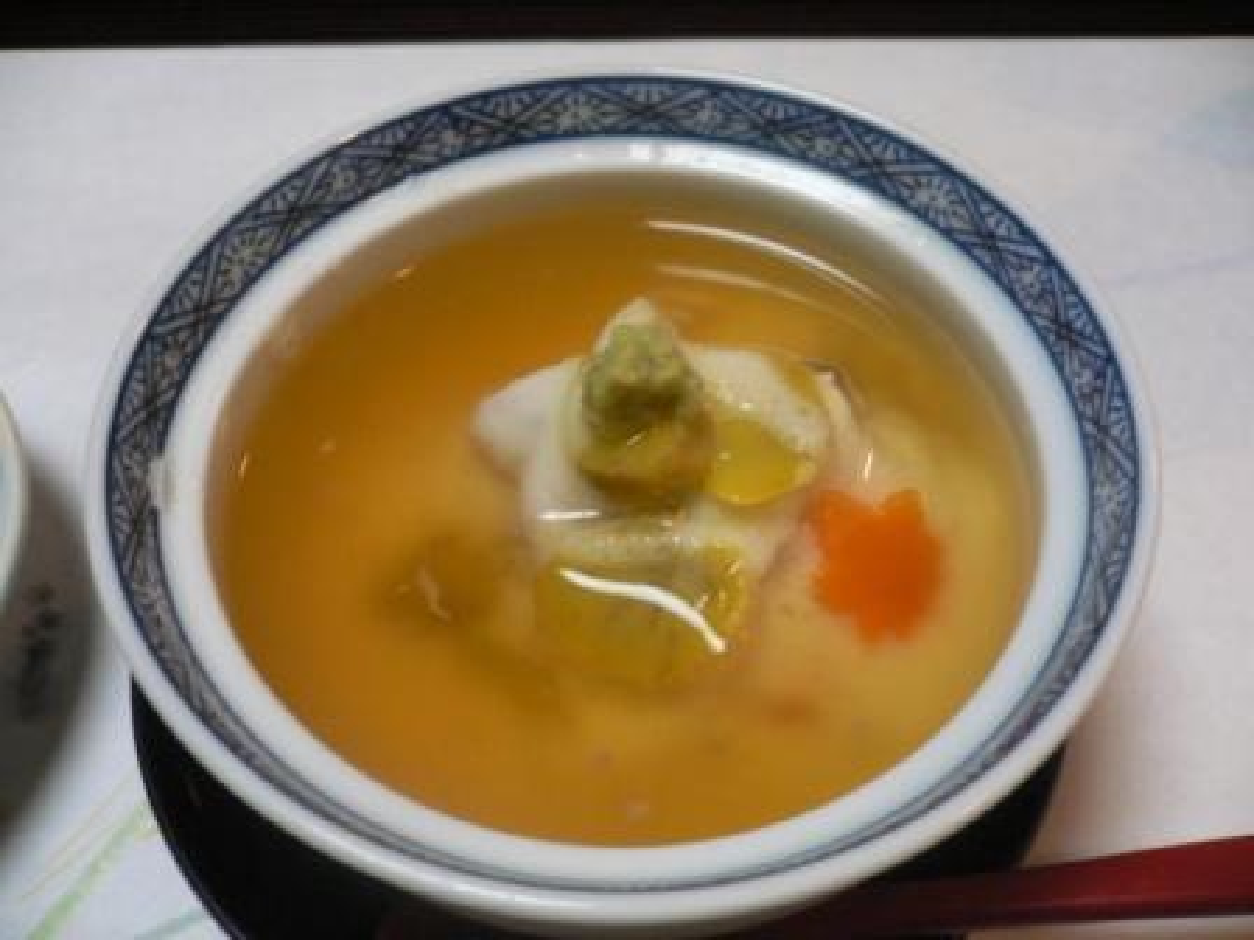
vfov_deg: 40.7
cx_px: 627
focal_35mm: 35
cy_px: 470
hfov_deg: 52.6
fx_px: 1268
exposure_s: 1/8
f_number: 2.8
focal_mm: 5.8
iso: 200
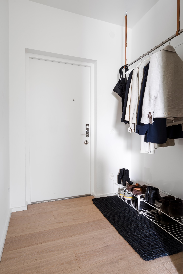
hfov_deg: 57.3
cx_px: 92
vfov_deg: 78.6
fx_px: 168
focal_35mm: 22
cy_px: 137
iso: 100
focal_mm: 22
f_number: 10
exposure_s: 10
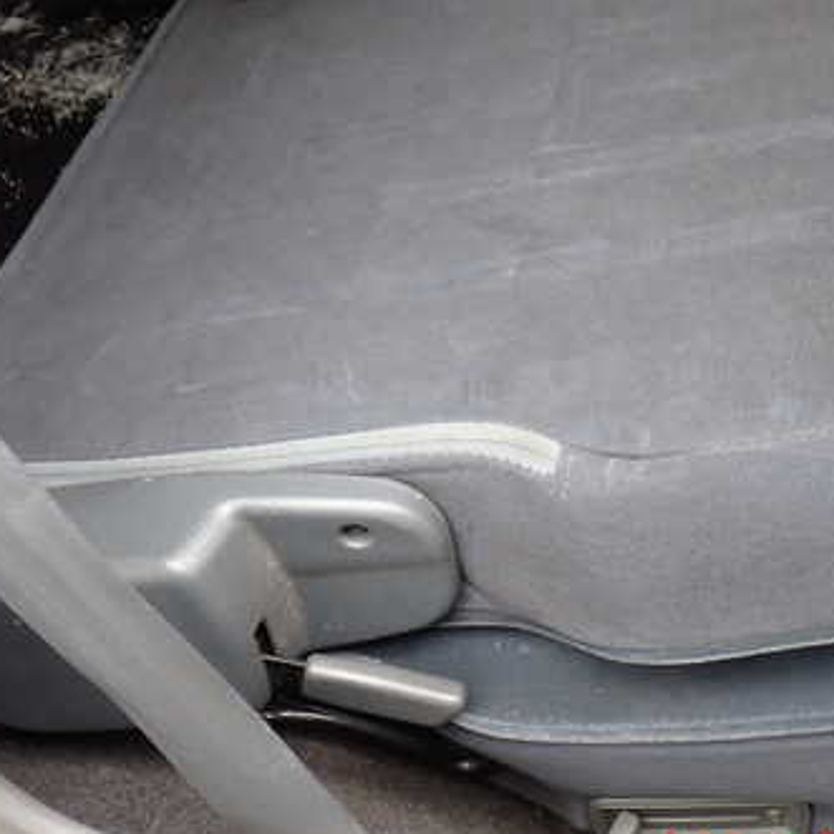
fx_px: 1308
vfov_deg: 35.2
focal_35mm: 48
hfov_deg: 35.3
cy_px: 323
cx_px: 479
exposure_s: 1/50
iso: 200
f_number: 2.3
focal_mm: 5.4
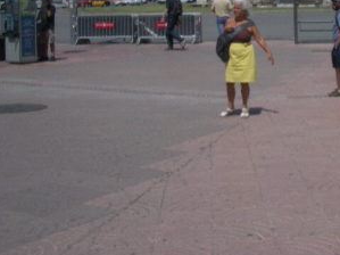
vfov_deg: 19.0
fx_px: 736
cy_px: -10
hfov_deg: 24.5
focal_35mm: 75
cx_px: 362
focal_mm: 5.8
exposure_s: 1/1600
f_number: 4.3
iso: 50
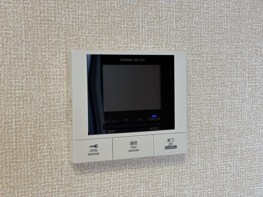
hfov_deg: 36.8
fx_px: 395
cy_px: 98
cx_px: 132
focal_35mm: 52
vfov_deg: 28.0
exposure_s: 1/117
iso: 50
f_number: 1.6
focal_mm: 5.96
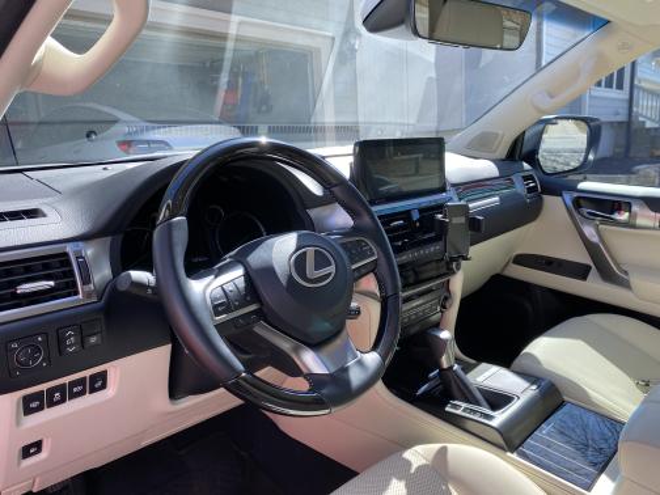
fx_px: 496
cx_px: 330
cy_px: 248
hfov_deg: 67.3
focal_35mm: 26
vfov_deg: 53.1
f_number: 1.8
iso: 32
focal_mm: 4.25
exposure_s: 1/288
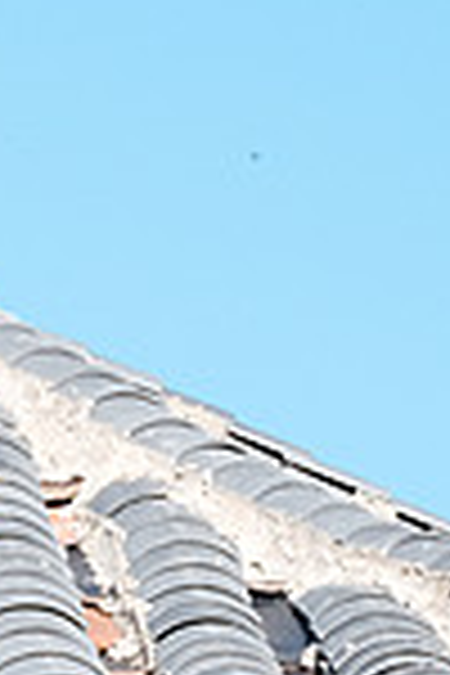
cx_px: -236
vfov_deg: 2.8
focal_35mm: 722
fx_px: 13536
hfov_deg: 1.9
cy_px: 1269
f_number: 5.4
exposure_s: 1/500
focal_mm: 90
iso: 250
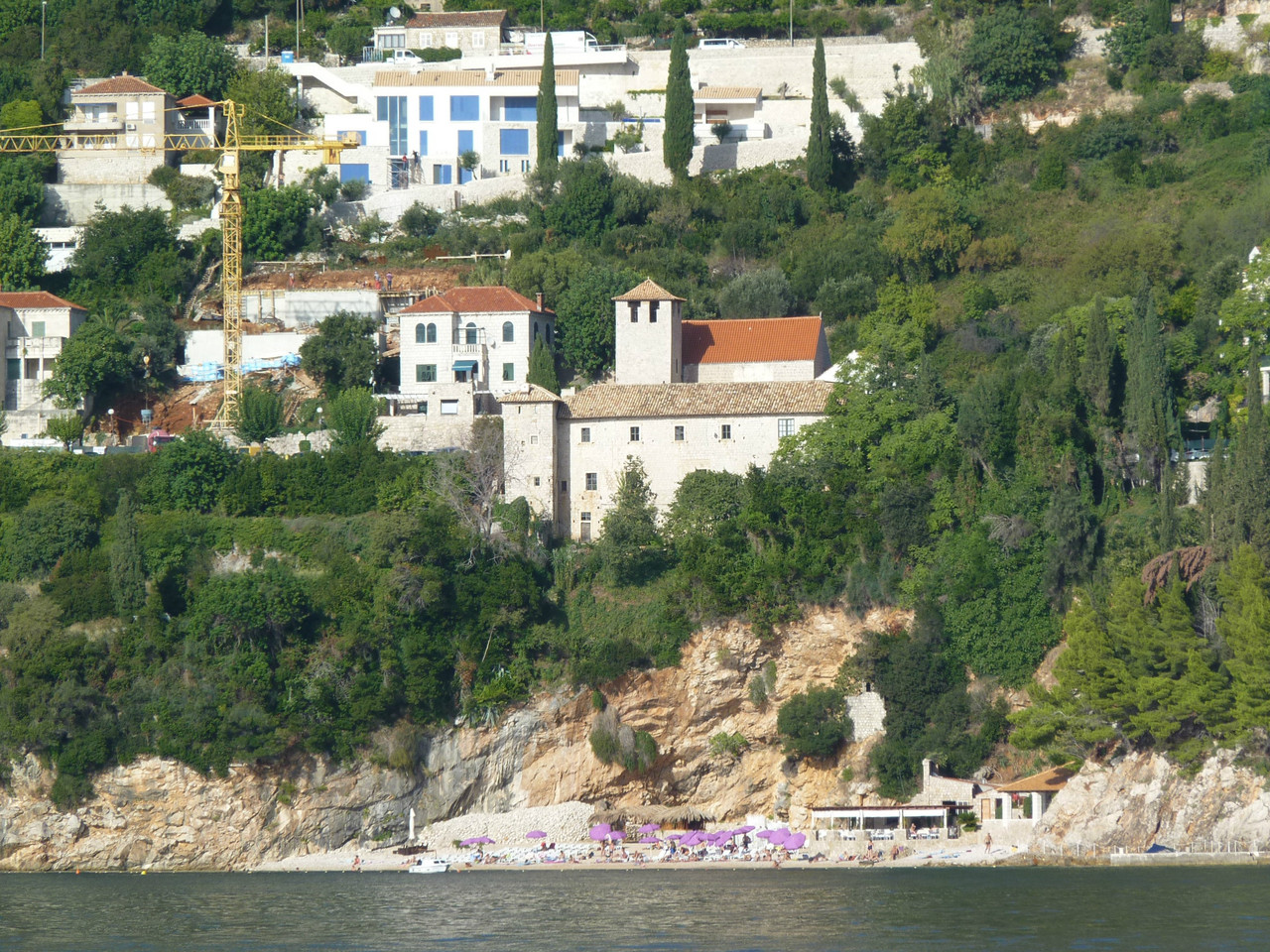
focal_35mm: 269
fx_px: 9869
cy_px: 476
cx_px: 635
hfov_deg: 7.4
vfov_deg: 5.5
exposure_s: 1/400
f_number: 5.6
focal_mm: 47.8
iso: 80
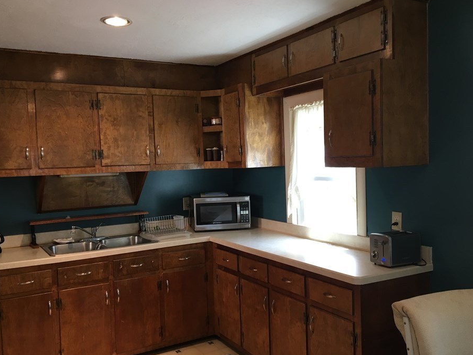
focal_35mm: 33
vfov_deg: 42.9
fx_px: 451
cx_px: 222
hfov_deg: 55.3
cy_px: 190
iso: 80
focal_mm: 4.15
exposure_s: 1/30
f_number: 2.2
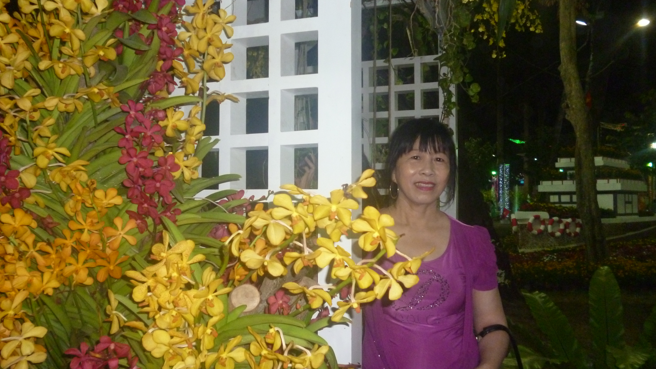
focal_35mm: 31
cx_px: 325
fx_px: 539
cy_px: 180
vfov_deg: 37.8
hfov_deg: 62.6
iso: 400
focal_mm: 5
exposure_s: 1/60
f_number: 3.1
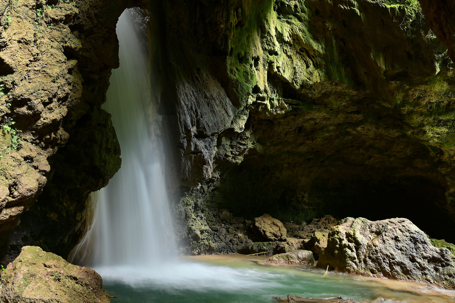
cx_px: 228
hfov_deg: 54.5
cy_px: 152
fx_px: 442
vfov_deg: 37.8
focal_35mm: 35
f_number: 9
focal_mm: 35
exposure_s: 1.3
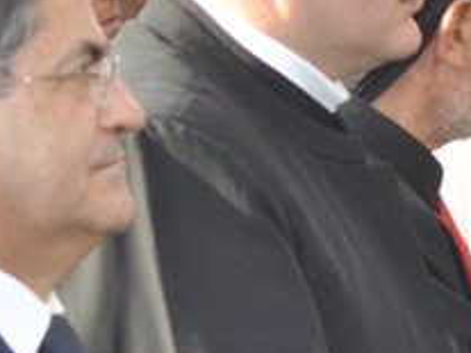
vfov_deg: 3.0
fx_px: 6786
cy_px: 173
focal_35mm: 499
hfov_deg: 4.0
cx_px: 234
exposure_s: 1/200
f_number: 9
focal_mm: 70
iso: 500
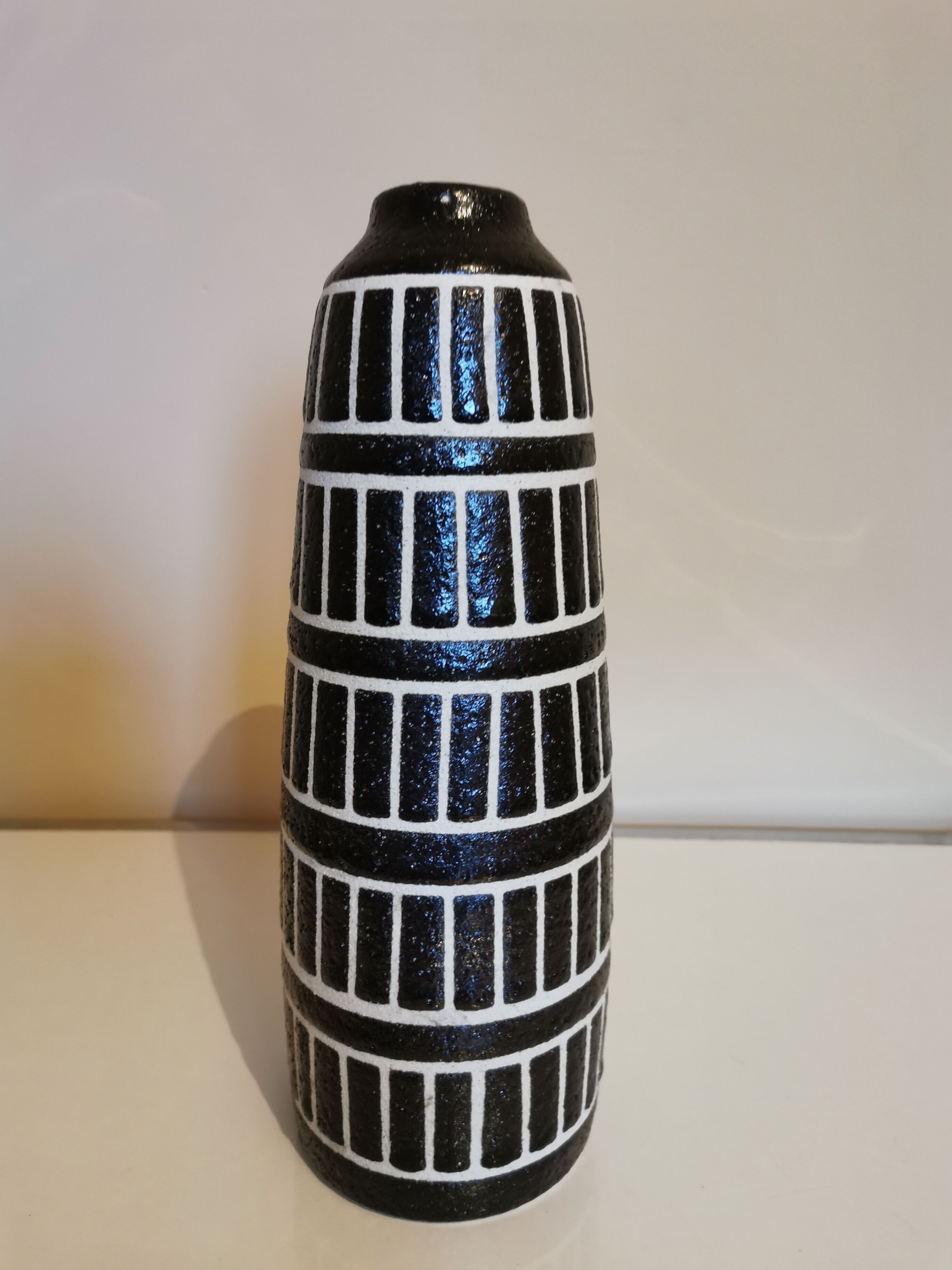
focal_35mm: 27
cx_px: 476
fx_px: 990
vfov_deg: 65.3
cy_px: 635
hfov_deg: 51.4
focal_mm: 5.56
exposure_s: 1/33.3
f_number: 1.6
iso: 320
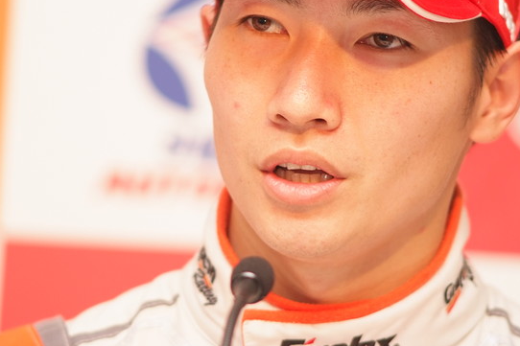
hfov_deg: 5.7
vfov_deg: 3.8
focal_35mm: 359
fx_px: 5184
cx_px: 284
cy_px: 118
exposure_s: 1/125
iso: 400
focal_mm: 180
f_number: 2.8
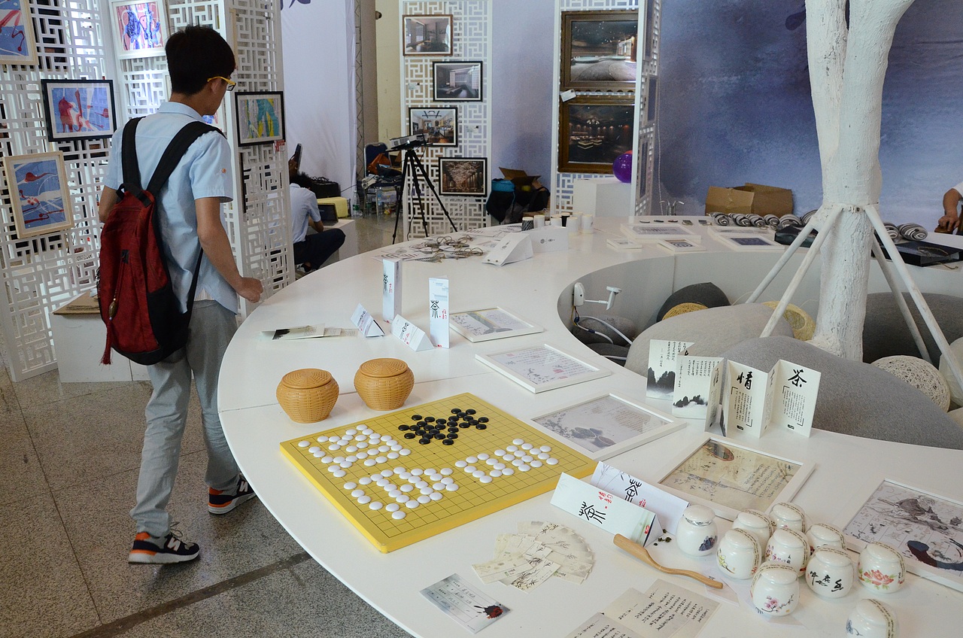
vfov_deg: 47.7
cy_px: 319
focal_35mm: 27
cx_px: 482
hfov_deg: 67.5
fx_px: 721
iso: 2500
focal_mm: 18
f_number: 7.1
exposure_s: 1/200
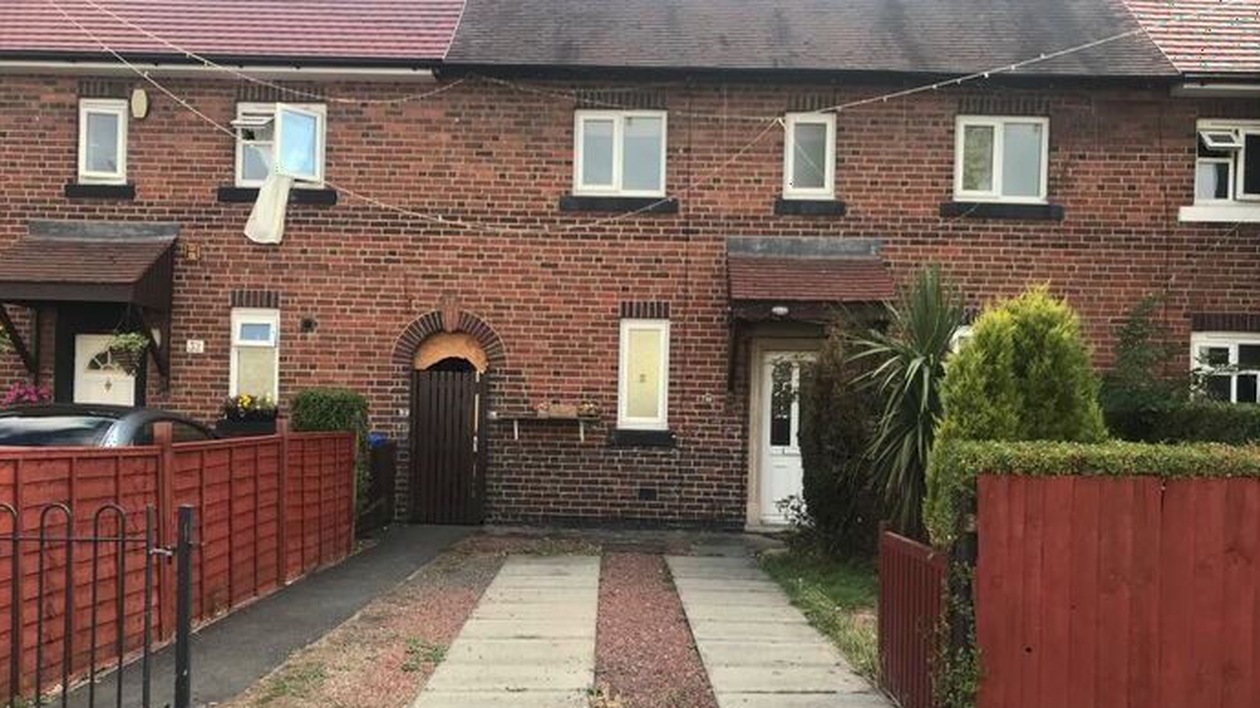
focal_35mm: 31
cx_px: 636
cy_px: 422
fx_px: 1035
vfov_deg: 37.6
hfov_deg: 62.6
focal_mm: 3.99
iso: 20
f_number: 1.8
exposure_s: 1/402
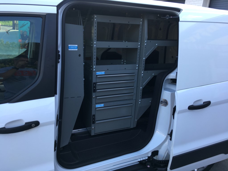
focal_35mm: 29
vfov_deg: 48.2
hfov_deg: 61.7
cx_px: 114
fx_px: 191
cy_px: 86
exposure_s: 1/120
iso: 25
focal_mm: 4.15
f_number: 2.2
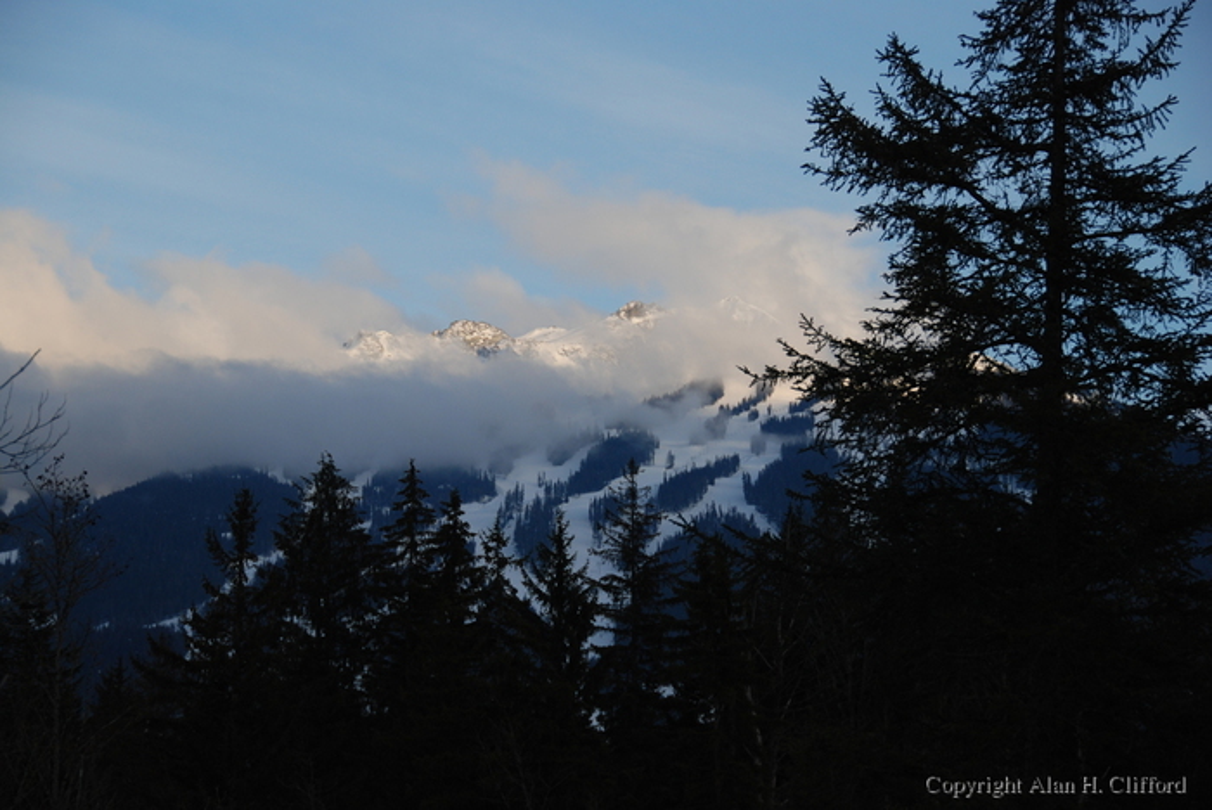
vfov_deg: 12.2
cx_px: 606
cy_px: 405
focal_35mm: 112
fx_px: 3791
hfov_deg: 18.2
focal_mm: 75
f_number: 5.3
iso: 160
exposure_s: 1/500
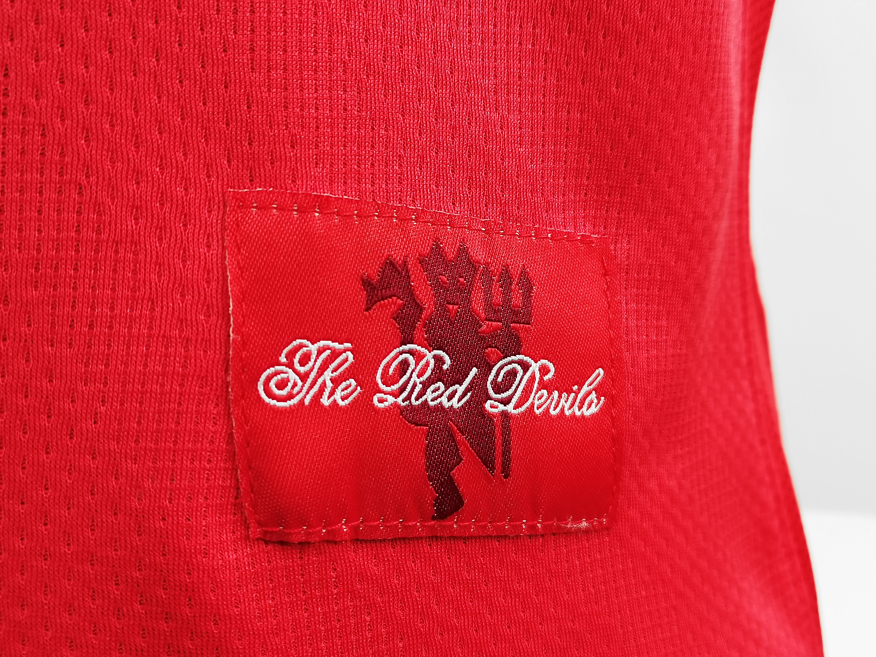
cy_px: 328
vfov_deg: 32.2
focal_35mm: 45
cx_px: 438
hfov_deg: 42.1
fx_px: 1139
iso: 250
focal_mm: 5.58
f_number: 1.8
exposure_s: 1/50
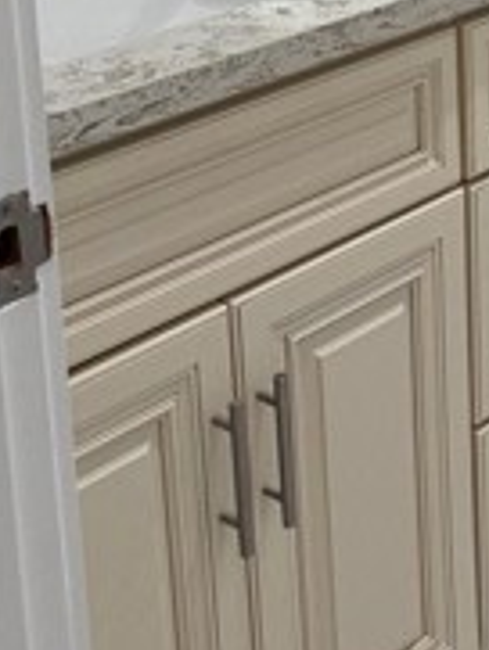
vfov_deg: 21.3
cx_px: 687
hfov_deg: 16.2
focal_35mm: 85
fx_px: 1599
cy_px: -144
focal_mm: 6.76
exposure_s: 1/172
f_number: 1.78
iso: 160
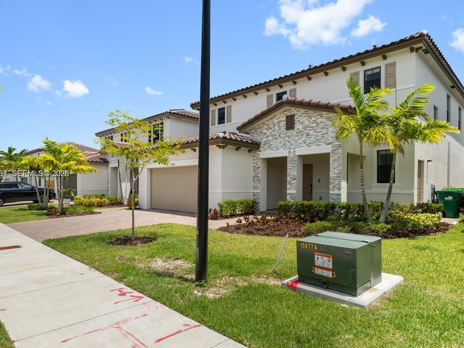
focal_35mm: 23
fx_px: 308
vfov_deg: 58.9
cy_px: 174
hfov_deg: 73.9
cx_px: 231
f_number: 9
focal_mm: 14
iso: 160
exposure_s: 1/200
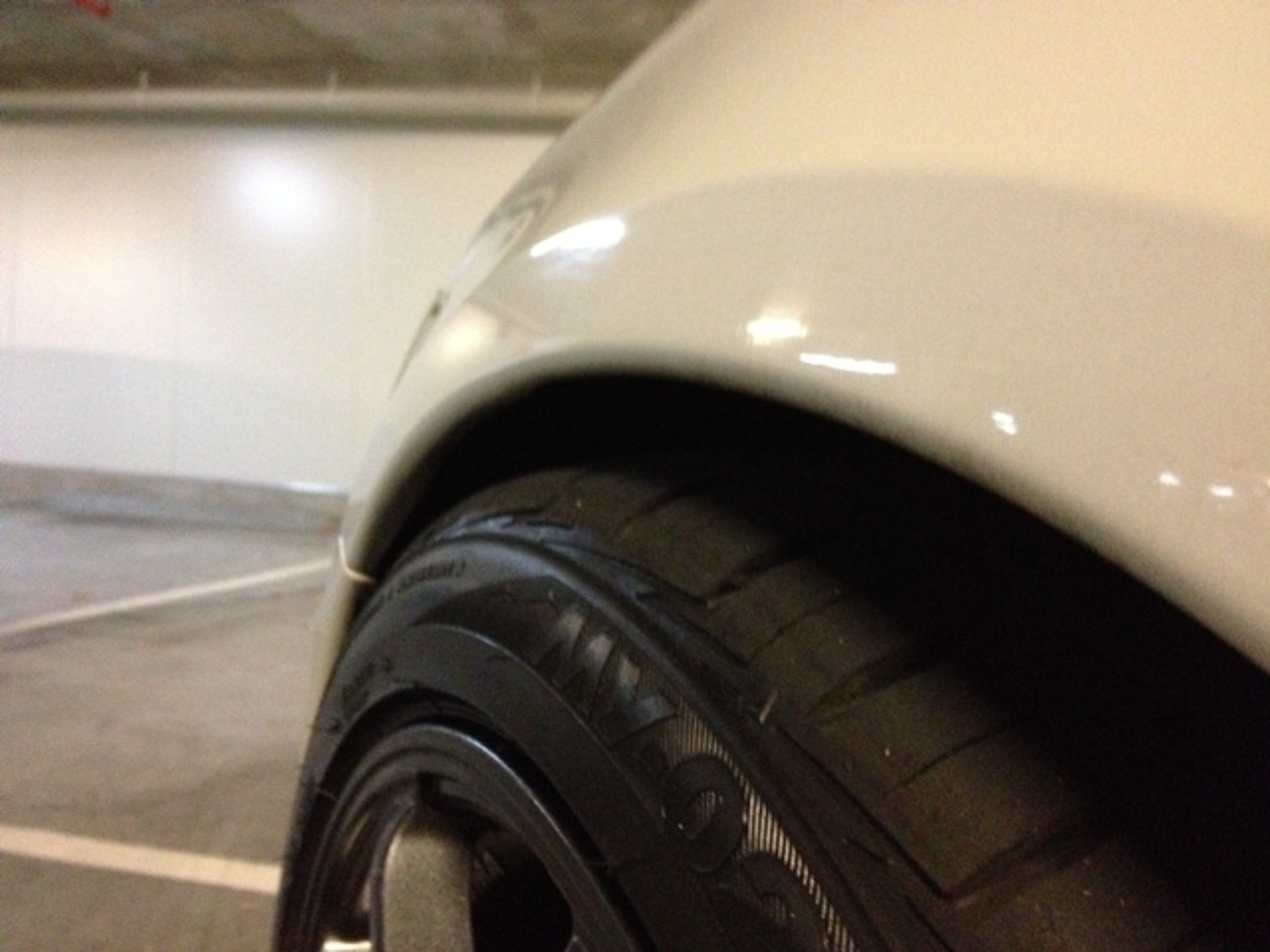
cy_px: 476
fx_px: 1284
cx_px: 635
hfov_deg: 52.6
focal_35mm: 35
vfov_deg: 40.7
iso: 800
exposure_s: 1/17
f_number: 2.4
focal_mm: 4.28
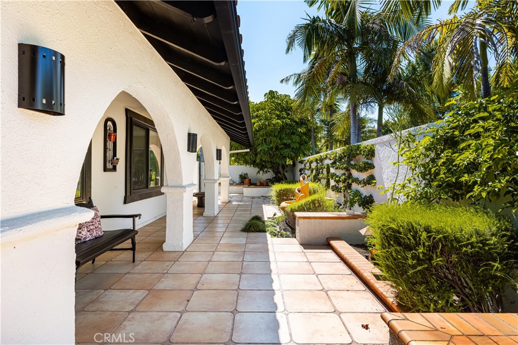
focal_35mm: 19
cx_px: 259
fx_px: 273
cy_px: 172
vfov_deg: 64.5
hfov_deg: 86.9
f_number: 13
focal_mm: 19
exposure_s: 1/200
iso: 160
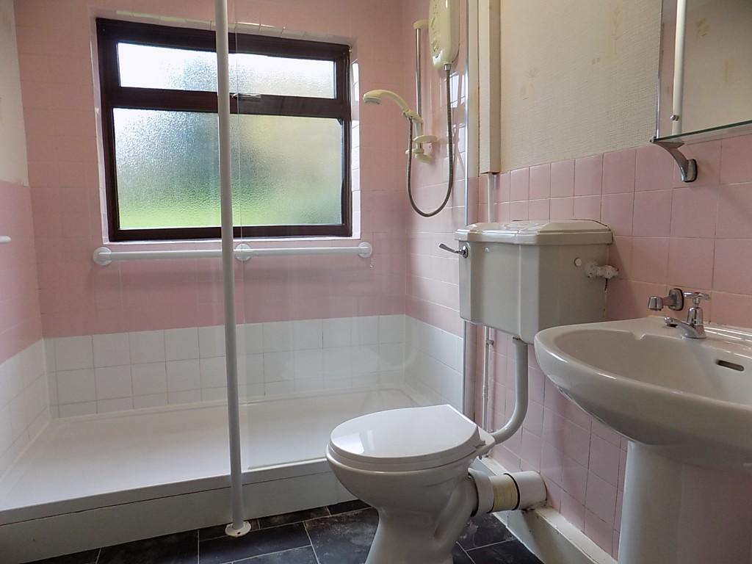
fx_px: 500
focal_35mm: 23
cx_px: 376
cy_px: 282
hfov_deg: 73.9
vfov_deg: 58.9
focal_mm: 4
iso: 100
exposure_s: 1/30
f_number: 3.1
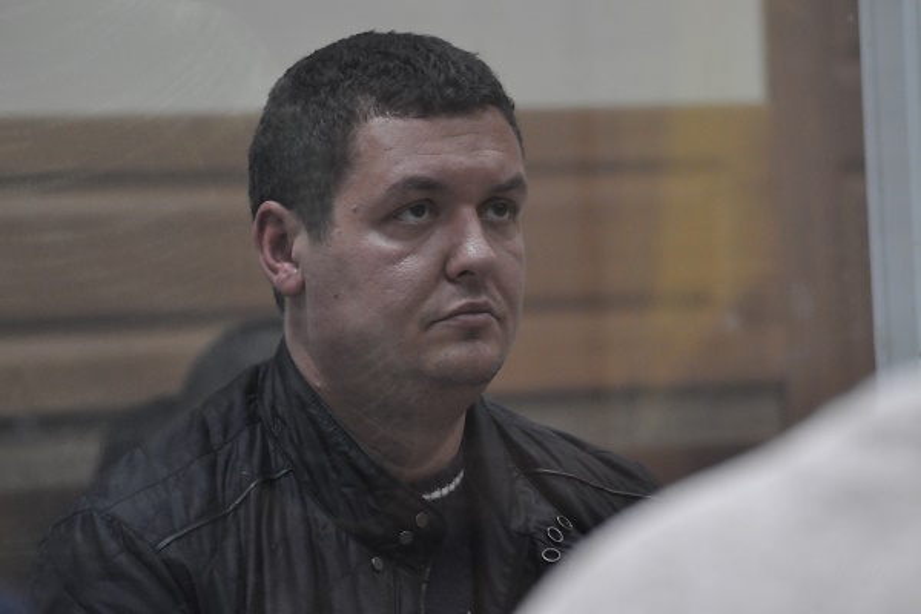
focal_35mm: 285
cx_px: 460
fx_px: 7291
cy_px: 307
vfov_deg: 4.8
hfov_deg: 7.2
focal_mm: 190
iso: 1600
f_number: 5.3
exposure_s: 1/20
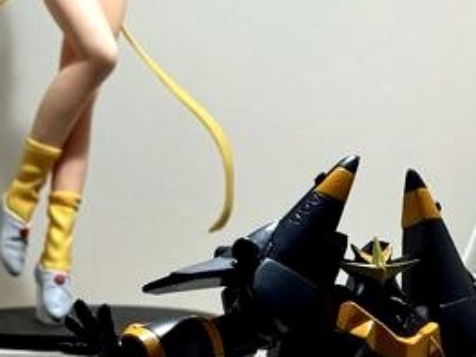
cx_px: 396
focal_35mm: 117
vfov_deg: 12.6
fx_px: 1608
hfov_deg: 16.7
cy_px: 201
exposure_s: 1/120
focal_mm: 6.8
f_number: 1.8
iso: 64
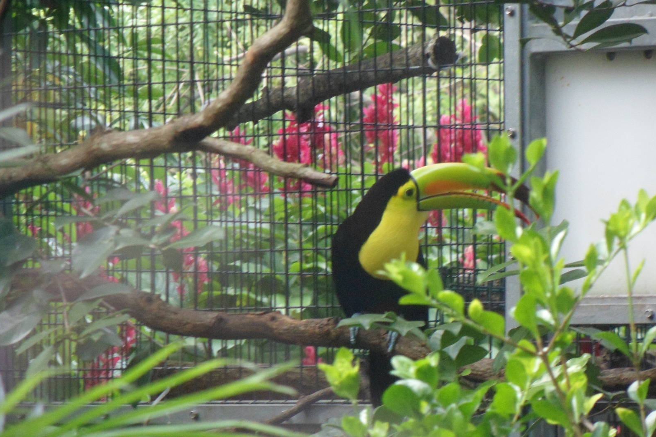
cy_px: 214
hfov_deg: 7.3
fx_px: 5138
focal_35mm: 282
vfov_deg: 4.9
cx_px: 328
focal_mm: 46.8
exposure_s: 1/45
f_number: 5.9
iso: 400
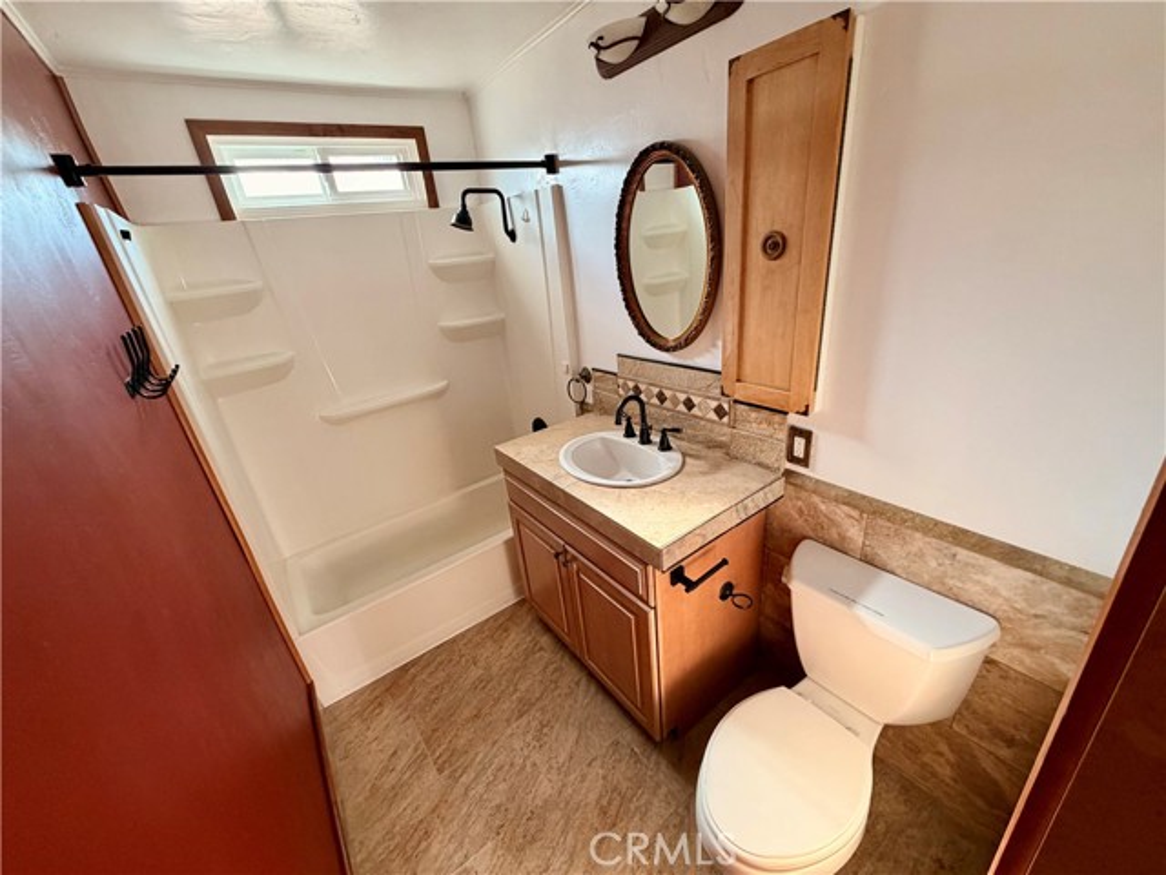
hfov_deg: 102.1
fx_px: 472
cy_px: 438
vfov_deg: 85.7
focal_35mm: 14
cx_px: 583
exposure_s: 1/60
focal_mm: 2.22
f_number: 2.2
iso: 250
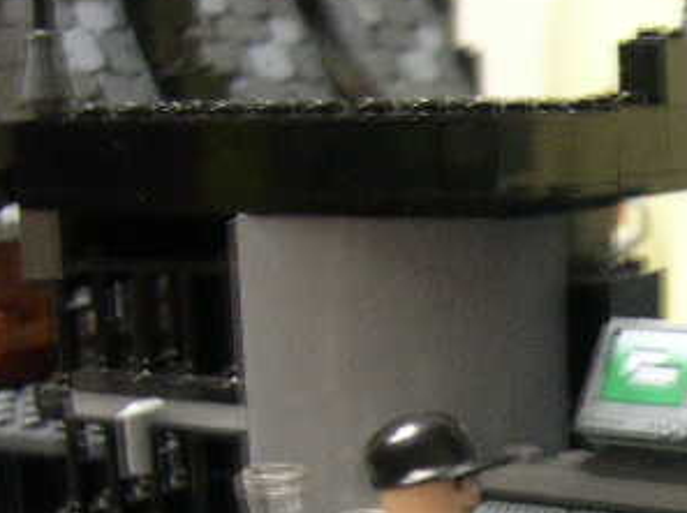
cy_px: 520
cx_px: 692
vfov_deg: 17.5
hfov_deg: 22.9
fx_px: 1625
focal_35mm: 82
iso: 400
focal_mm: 8
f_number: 2.8
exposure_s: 1/3.6
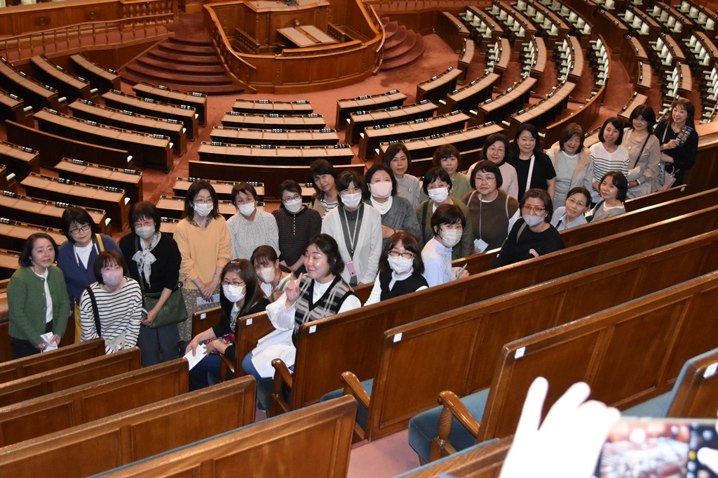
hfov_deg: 49.6
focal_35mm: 39
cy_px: 239
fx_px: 777
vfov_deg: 34.2
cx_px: 359
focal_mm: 26
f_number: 4
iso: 4000
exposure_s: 1/60
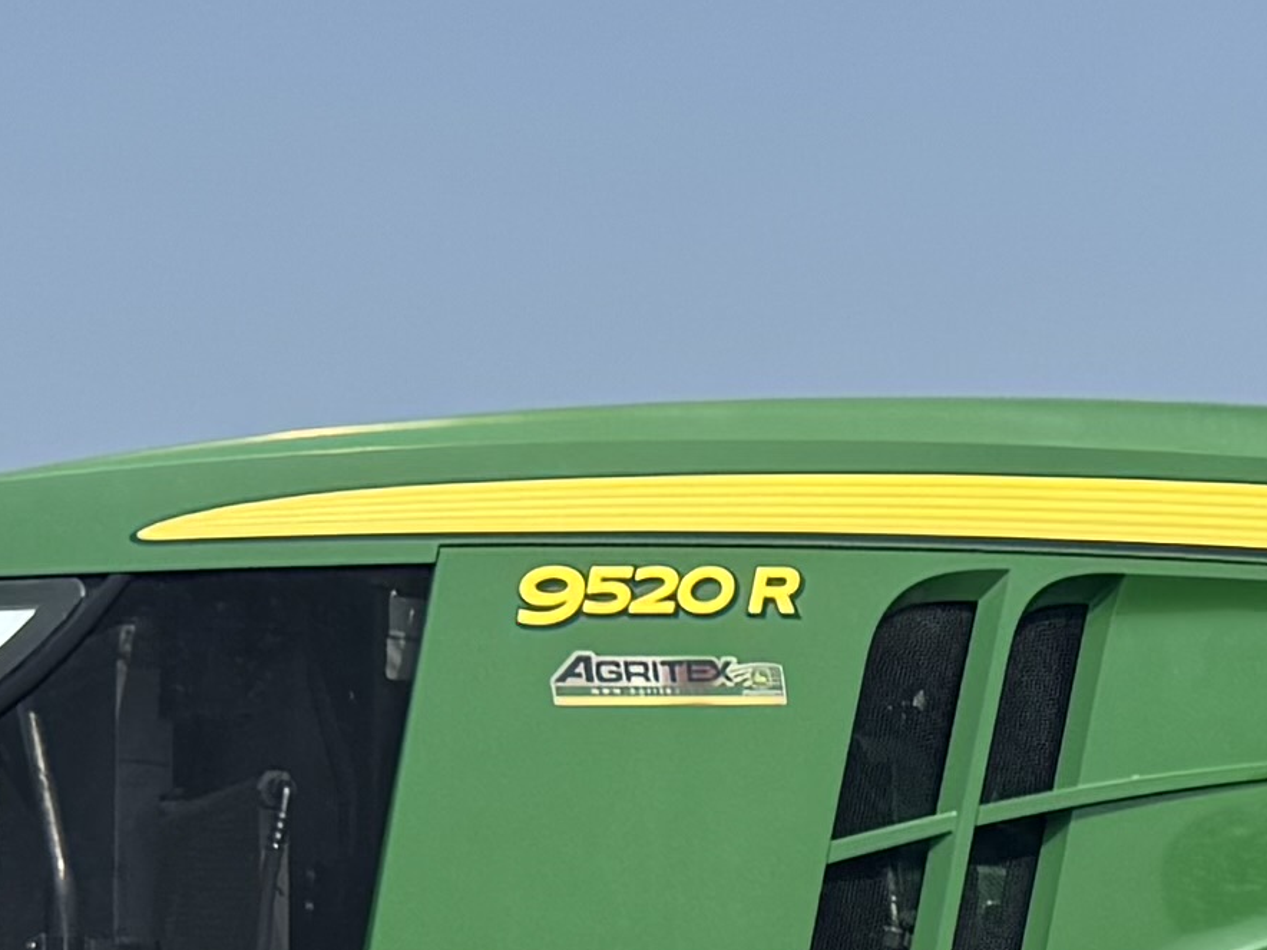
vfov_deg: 9.4
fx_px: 5673
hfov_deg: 11.6
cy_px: 1358
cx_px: 2458
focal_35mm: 155
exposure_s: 1/5348
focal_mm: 6.76
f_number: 1.78
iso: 80
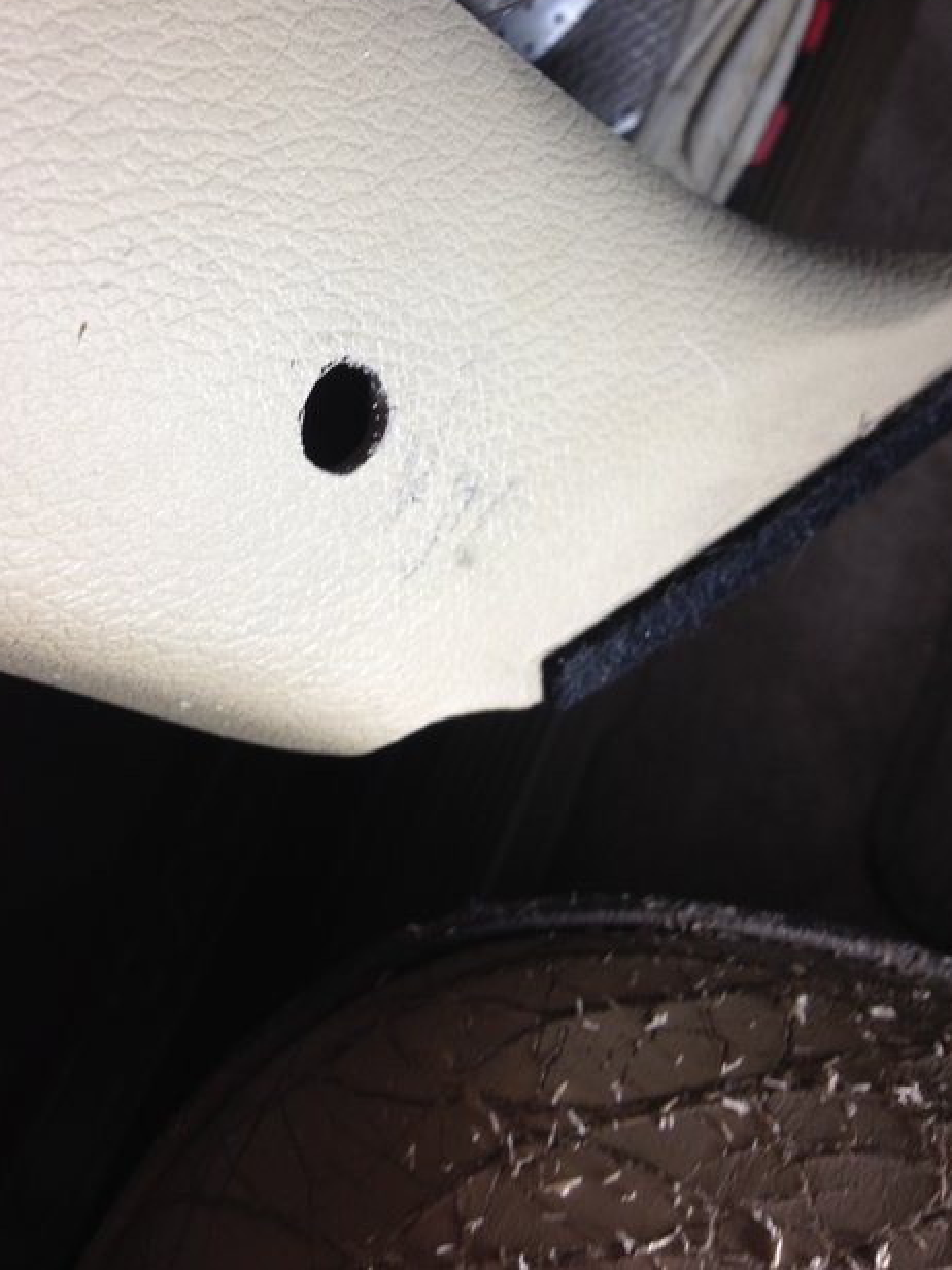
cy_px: 456
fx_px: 1650
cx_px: 406
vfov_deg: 41.7
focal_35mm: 45
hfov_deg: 32.1
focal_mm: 4.28
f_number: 2.4
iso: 50
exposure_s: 1/20
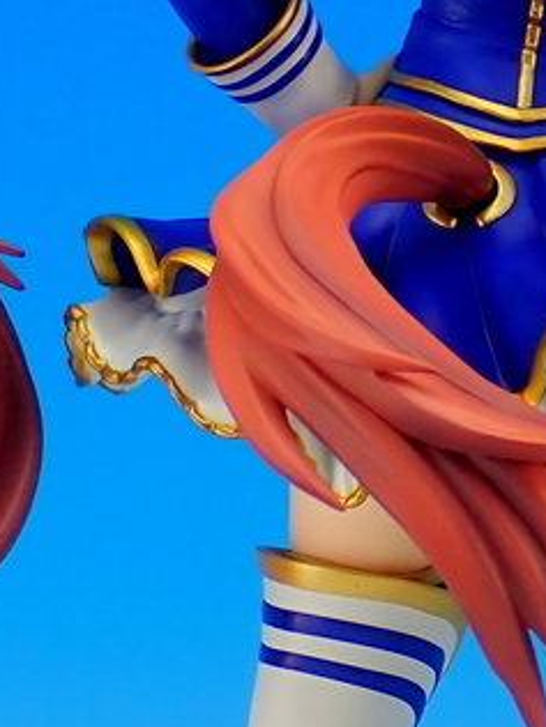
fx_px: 4227
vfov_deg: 9.8
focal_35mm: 201
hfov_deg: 7.4
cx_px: 389
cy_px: 366
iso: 100
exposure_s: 1/20
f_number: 3.6
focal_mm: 11.09
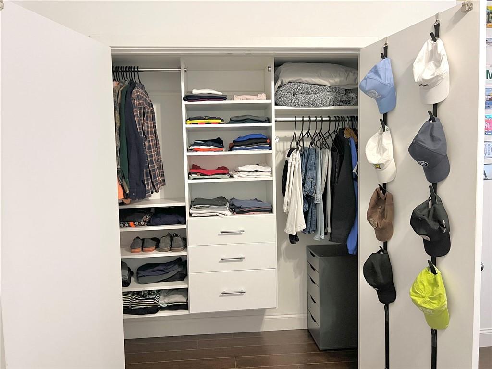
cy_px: 184
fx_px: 370
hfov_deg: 67.3
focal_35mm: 26
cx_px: 246
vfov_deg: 53.1
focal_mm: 5.7
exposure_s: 1/60
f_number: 1.5
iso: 500
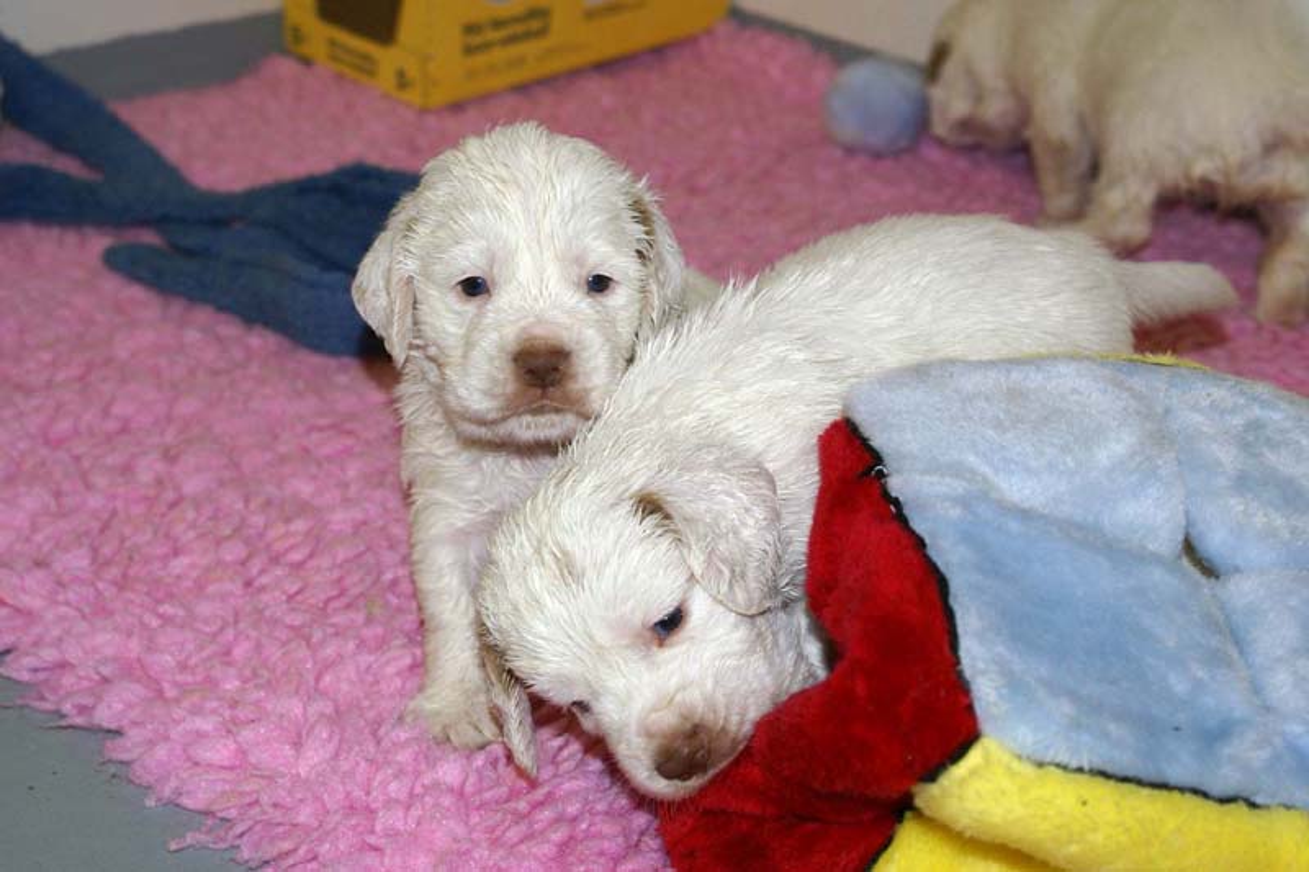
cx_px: 654
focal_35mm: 75
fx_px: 2726
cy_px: 436
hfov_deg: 27.0
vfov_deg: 18.2
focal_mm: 50
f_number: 5.6
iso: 400
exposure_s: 1/80
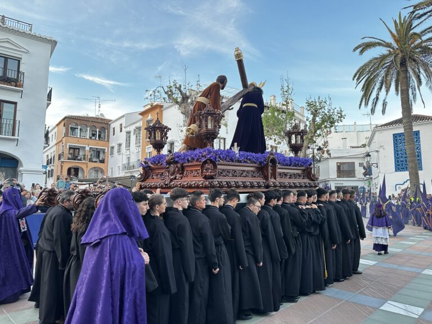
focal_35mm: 24
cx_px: 216
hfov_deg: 71.6
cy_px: 162
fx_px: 300
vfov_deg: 56.8
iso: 80
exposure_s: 1/128
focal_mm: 6.86
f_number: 1.78
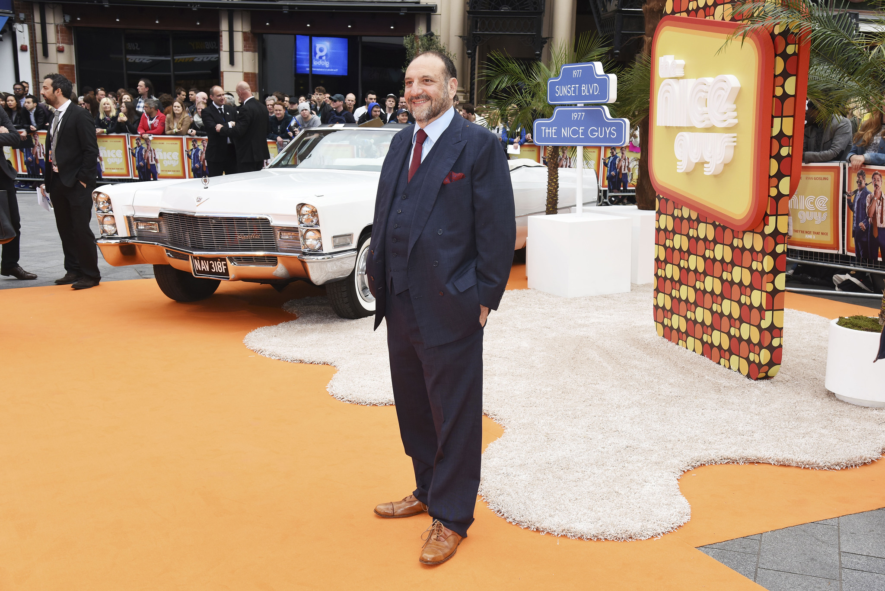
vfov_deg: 30.5
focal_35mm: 44
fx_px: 1082
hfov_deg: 44.5
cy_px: 296
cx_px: 442
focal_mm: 44
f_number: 6.3
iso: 640
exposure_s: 1/200
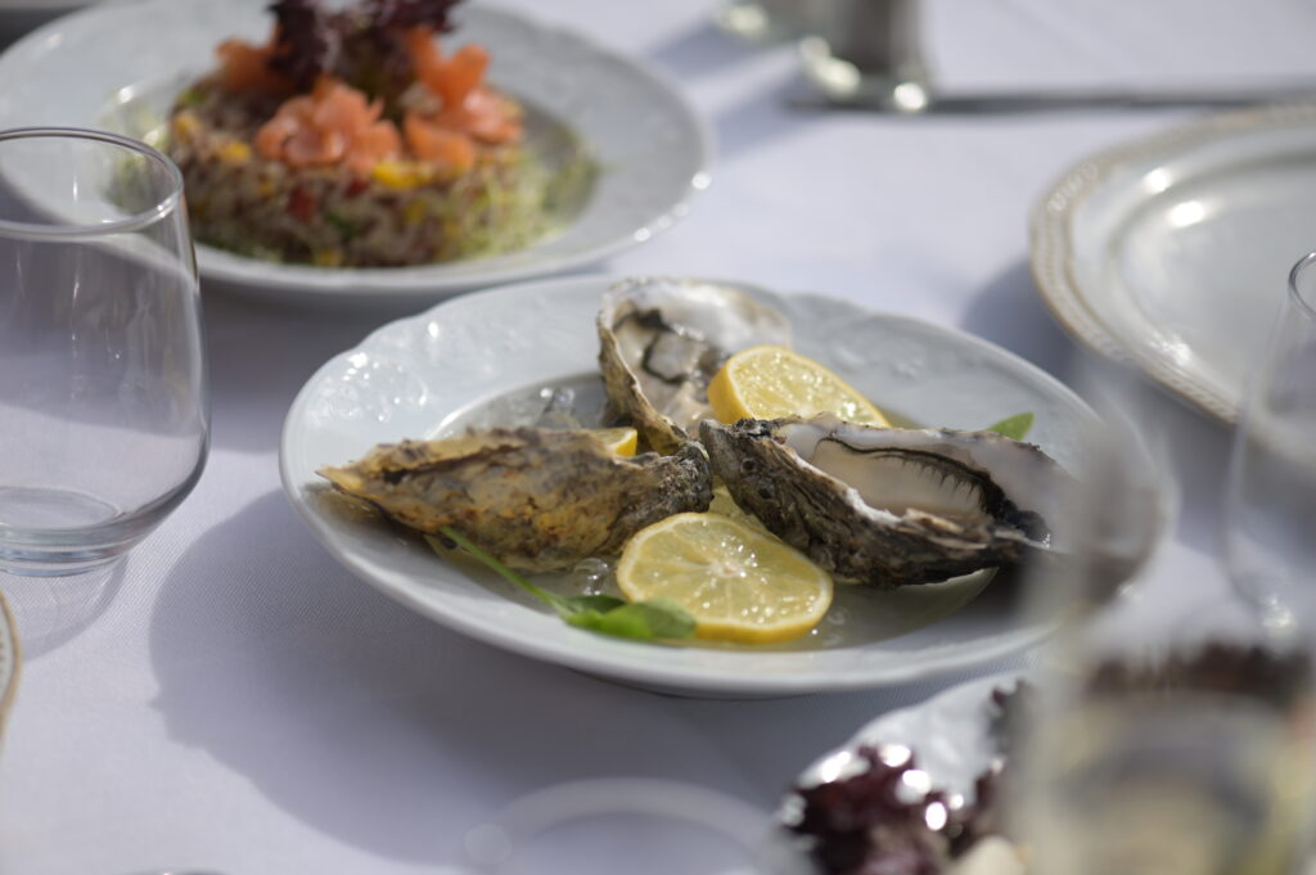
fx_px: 3835
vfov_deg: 13.0
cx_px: 658
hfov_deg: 19.5
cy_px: 438
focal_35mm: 105
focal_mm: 105
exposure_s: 1/2500
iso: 125
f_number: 3
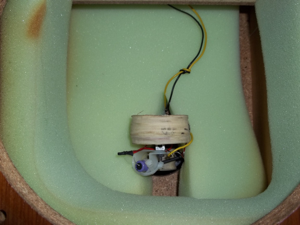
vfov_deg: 42.9
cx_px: 150
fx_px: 286
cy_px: 112
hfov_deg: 55.4
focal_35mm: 33
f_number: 3.3
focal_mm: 5.9
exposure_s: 1/30
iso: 64
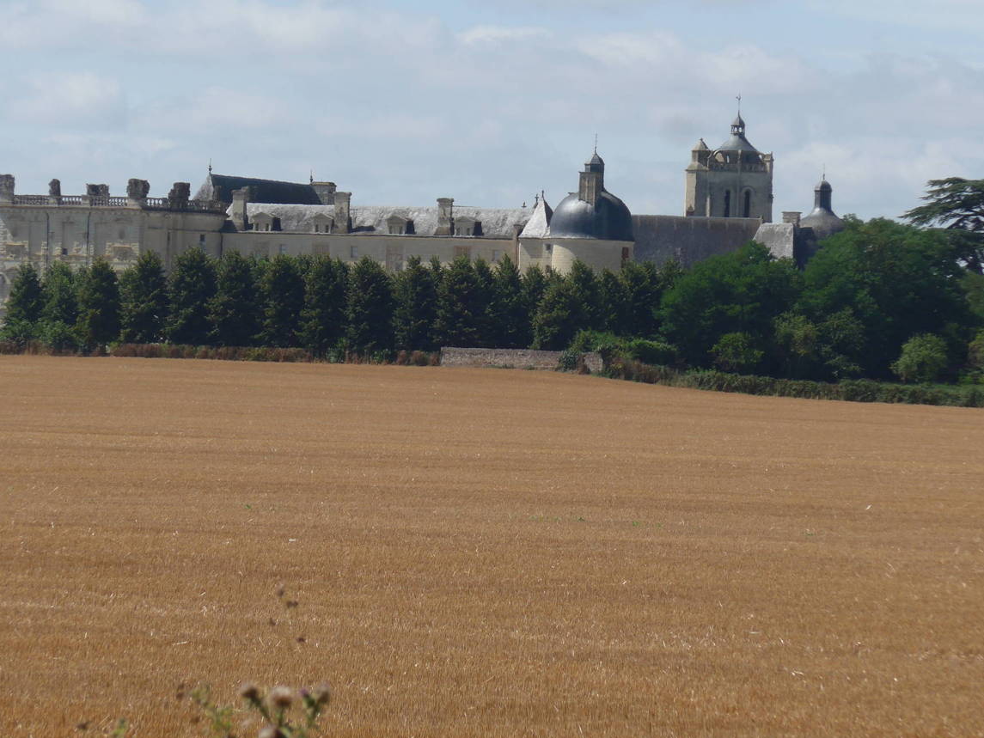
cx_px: 509
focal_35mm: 228
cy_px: 330
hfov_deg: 8.7
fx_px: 6482
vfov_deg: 6.5
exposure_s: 1/500
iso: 80
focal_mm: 39.6
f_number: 5.8
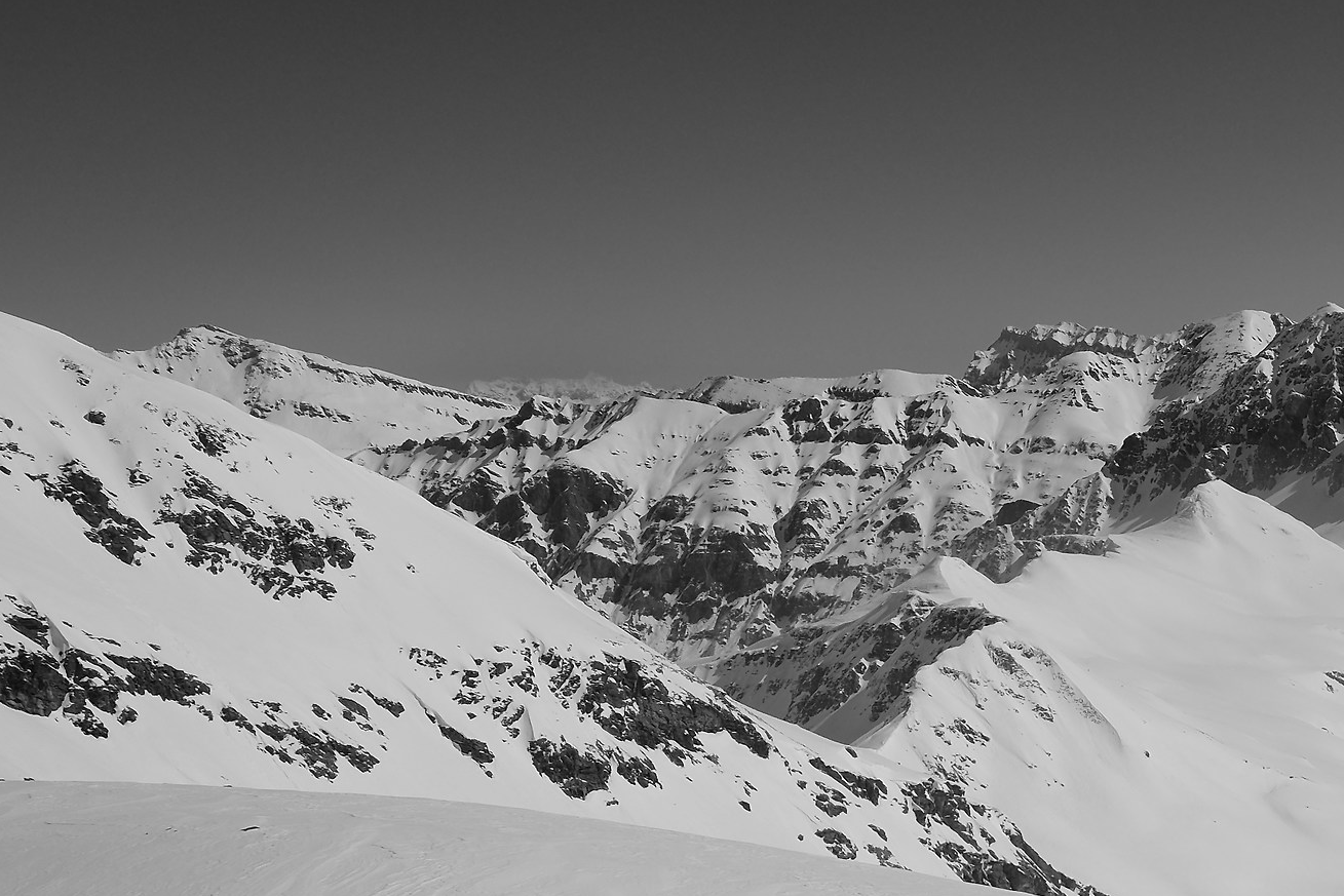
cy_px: 744
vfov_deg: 20.3
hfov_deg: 29.4
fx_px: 2464
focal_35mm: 66
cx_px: 1188
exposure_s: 1/1600
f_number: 9
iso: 200
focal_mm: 24
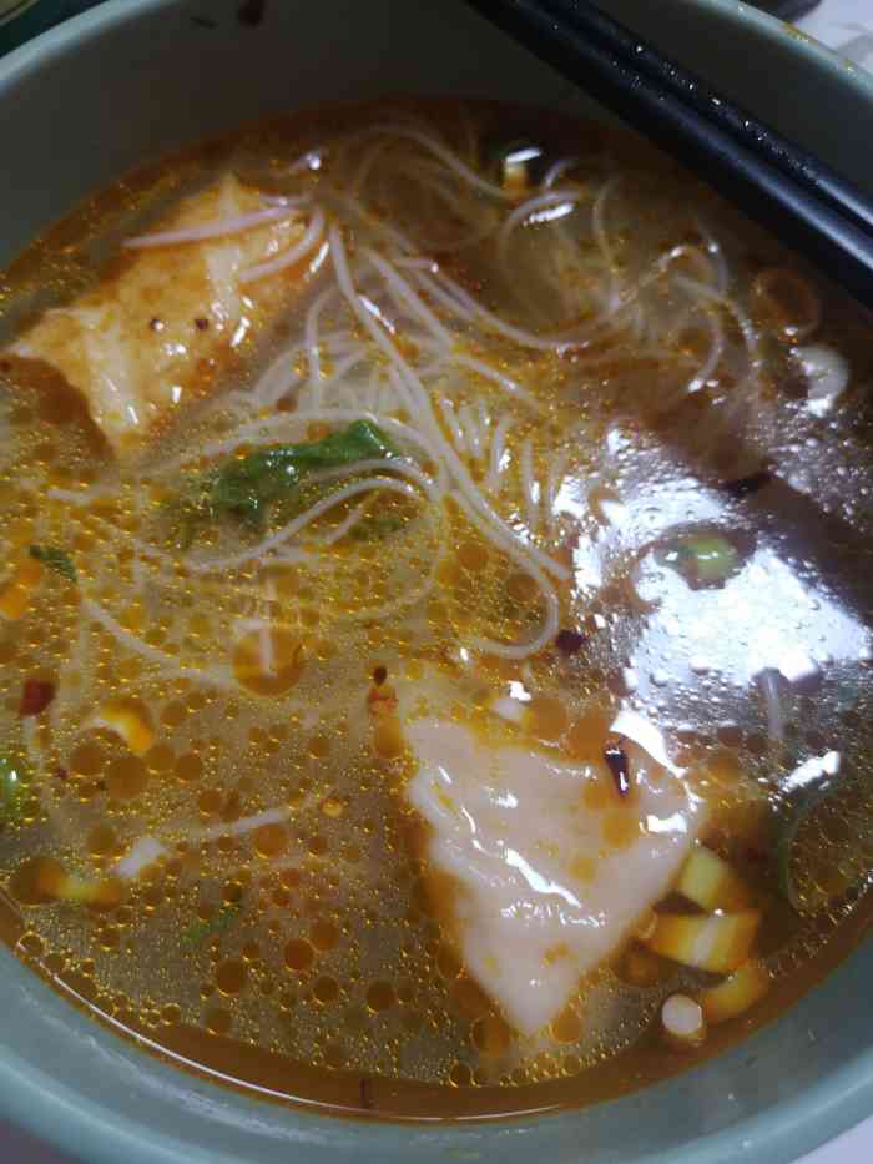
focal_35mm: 27
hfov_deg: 51.4
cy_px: 582
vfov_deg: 65.3
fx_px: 908
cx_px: 436
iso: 160
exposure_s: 1/33.3
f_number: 1.8
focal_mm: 3.95
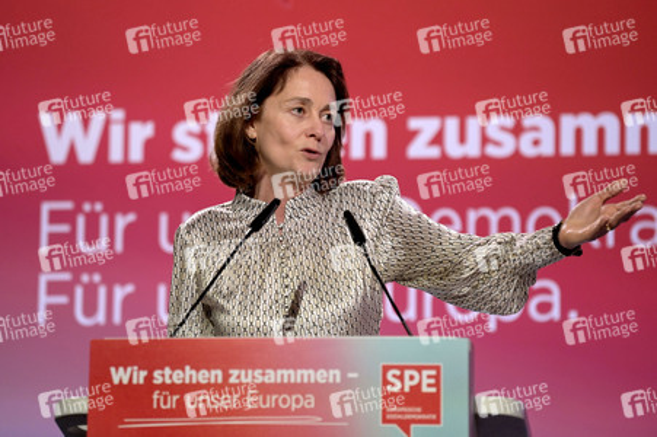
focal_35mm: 200
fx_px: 3647
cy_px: 218
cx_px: 328
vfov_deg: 6.9
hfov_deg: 10.3
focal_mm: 200
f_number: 3.5
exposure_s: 1/320
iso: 3200
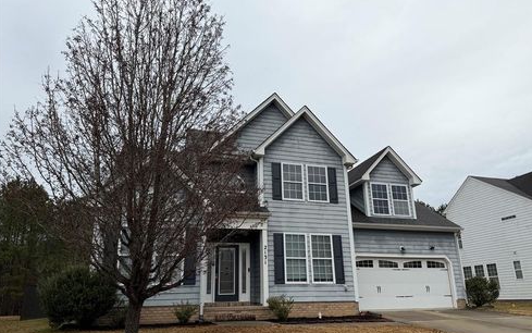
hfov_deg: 70.4
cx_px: 267
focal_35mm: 26
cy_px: 184
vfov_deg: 47.6
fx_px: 377
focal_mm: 6.76
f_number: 1.78
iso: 80
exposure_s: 1/2299
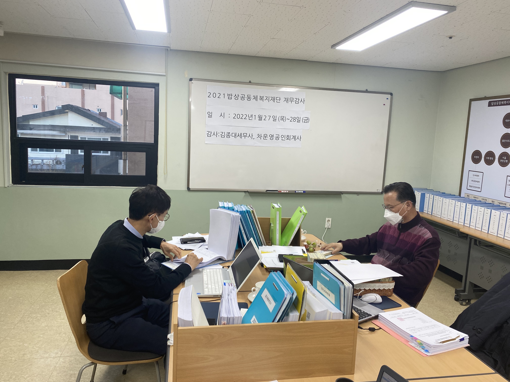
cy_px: 191
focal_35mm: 26
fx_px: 383
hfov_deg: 67.3
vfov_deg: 53.1
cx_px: 255
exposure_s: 1/120
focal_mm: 4.25
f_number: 1.8
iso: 100
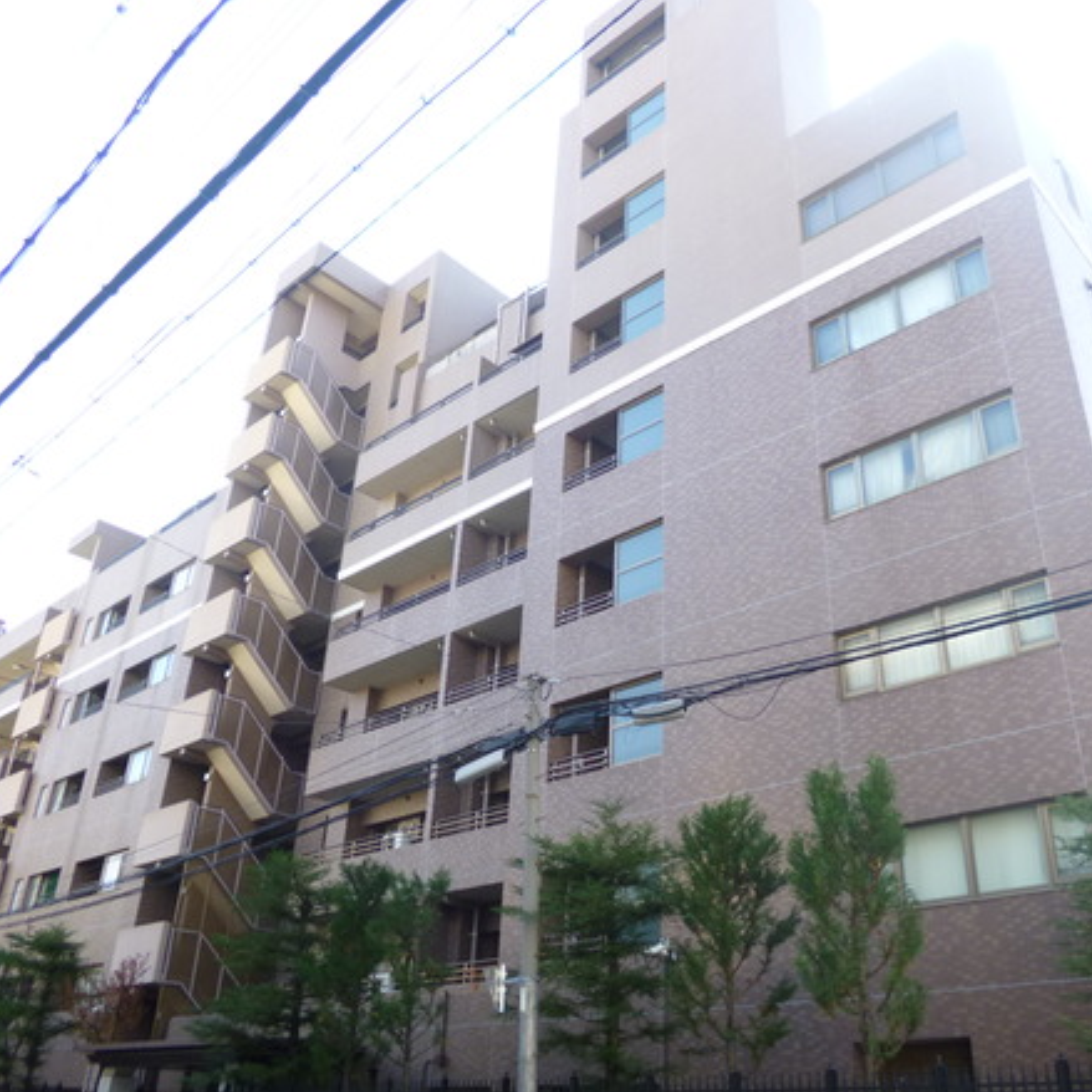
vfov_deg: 55.6
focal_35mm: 29
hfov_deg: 55.2
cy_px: 537
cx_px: 659
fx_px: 1035
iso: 100
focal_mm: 4.3
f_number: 2.5
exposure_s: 1/125
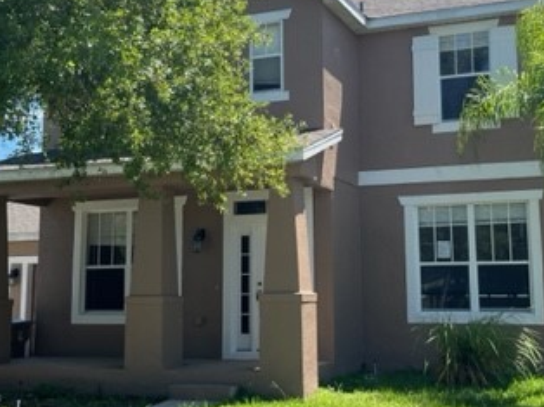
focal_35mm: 53
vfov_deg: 27.5
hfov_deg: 36.2
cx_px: 256
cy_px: 171
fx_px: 832
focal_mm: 5.1
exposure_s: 1/1497
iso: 50
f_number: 1.6
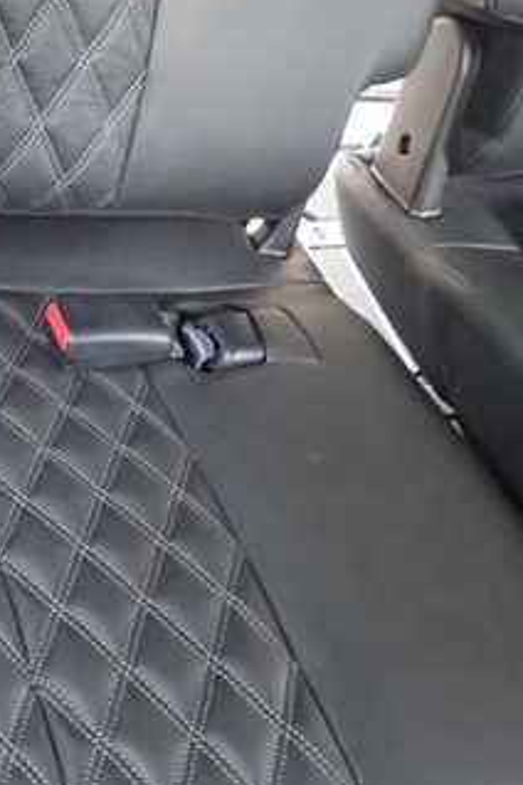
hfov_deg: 25.7
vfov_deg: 39.8
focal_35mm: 49
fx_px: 1068
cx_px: -39
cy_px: 526
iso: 800
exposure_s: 1/25
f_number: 2
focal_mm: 4.5
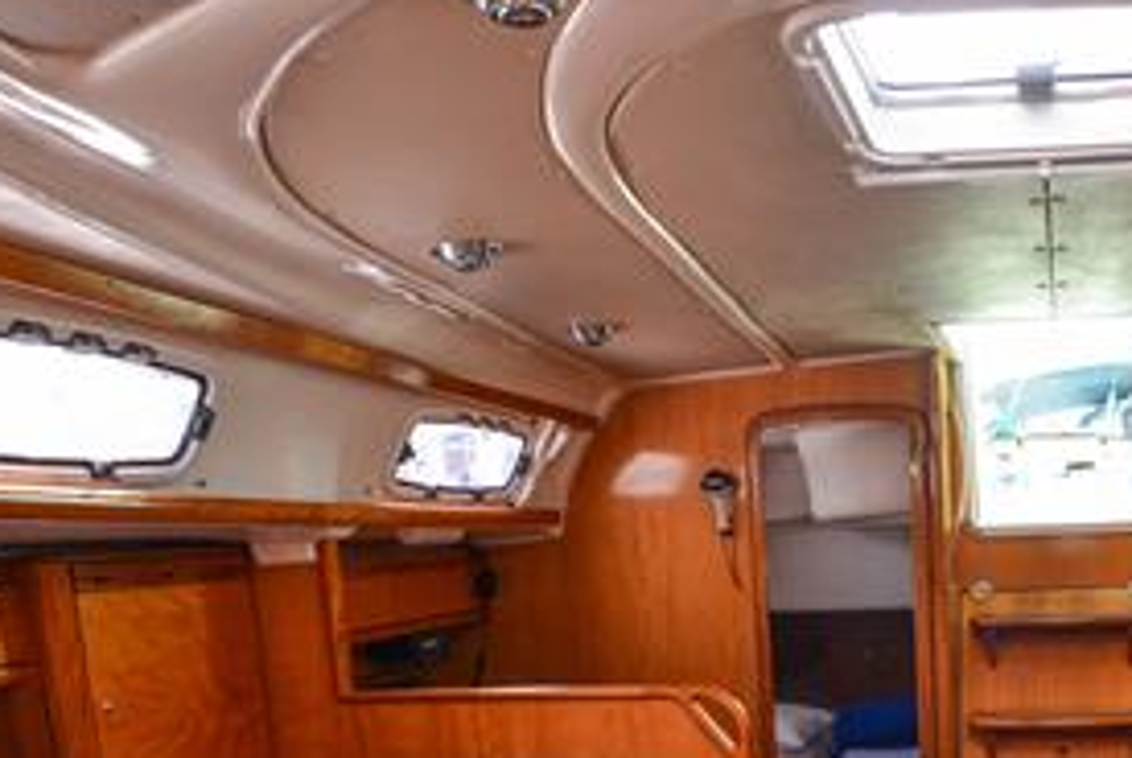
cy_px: 774
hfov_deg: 46.9
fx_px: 1165
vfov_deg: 32.8
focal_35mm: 37
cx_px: 1011
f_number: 5.6
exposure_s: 1/125
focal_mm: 17
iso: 800
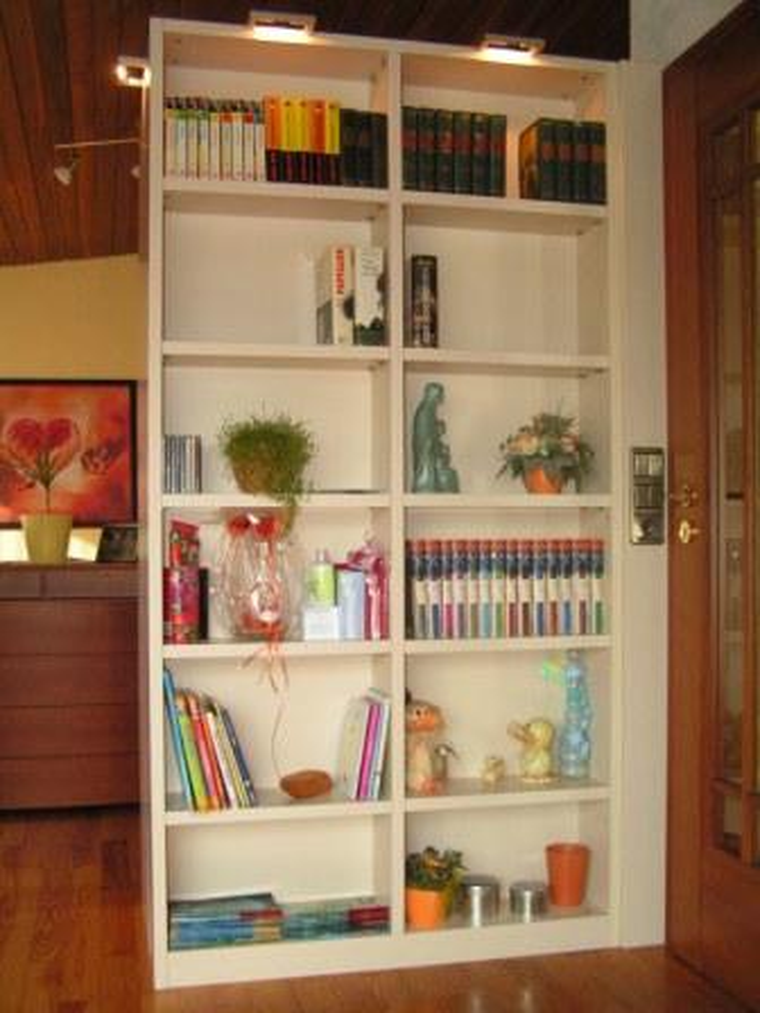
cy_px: 506
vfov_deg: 49.0
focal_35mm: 38
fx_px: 1112
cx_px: 380
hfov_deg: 37.7
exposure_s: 1/40
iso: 200
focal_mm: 6.3
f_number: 2.8
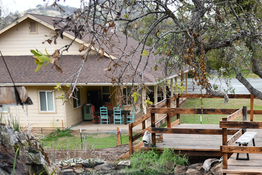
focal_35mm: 77
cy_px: 179
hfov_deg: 25.8
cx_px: 212
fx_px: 560
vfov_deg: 17.3
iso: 320
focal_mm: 22
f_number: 5.6
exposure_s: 1/250
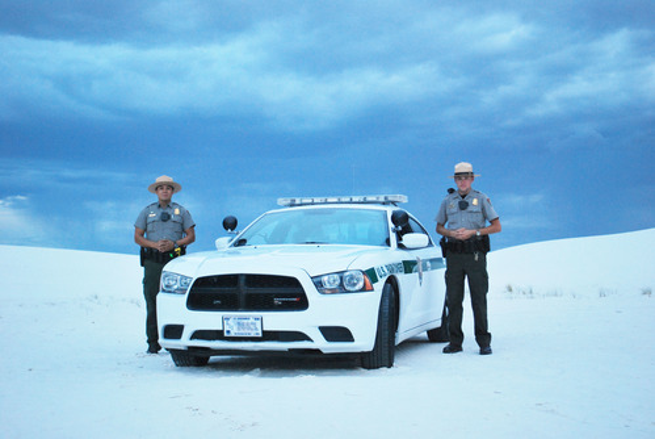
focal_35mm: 48
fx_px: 874
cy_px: 220
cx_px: 328
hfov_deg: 41.1
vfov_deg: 28.1
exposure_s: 1/40
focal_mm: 32
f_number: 5
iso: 800
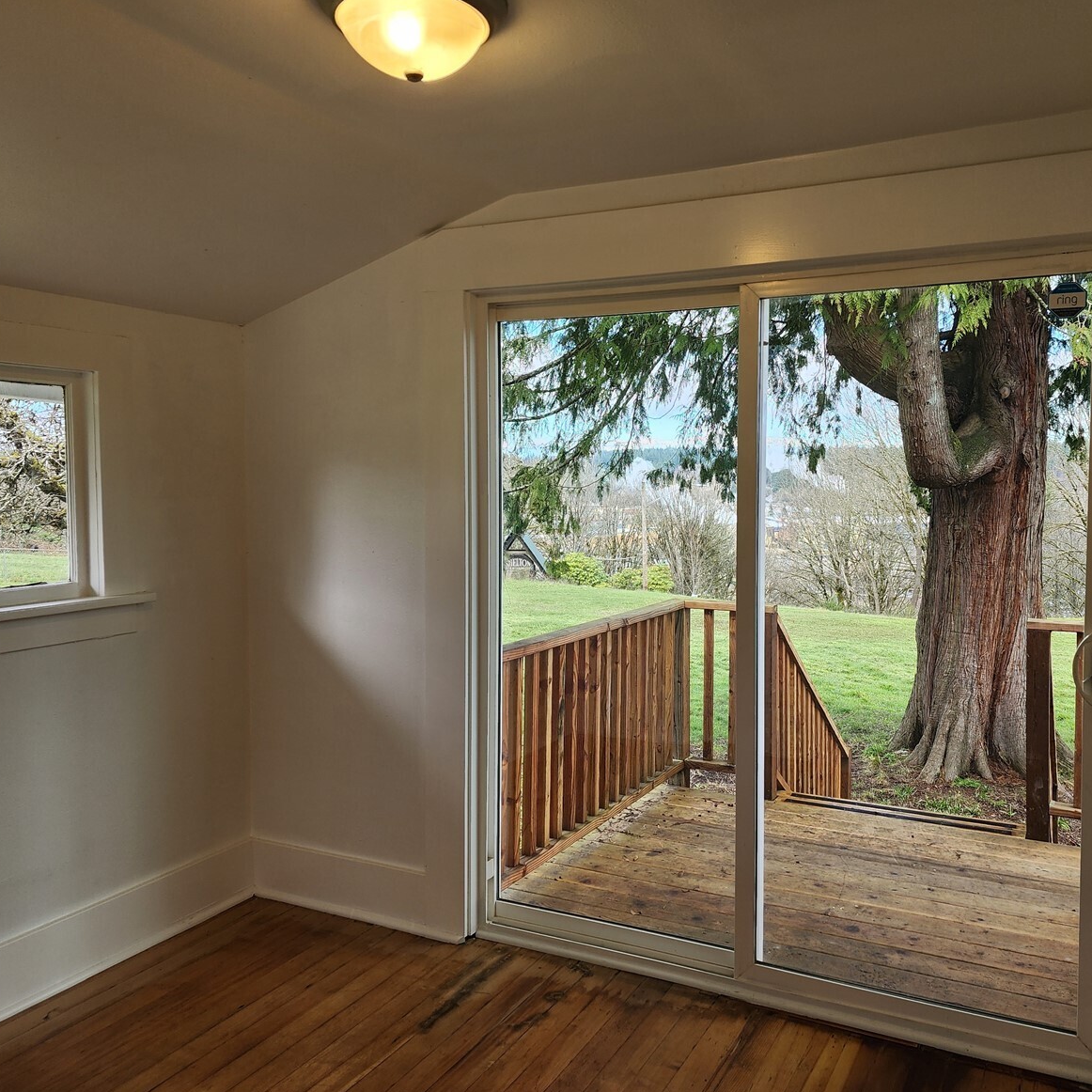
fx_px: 999
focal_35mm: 28
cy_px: 532
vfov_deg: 57.3
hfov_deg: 57.1
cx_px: 617
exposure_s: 1/180
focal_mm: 6.4
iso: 64
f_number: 1.8
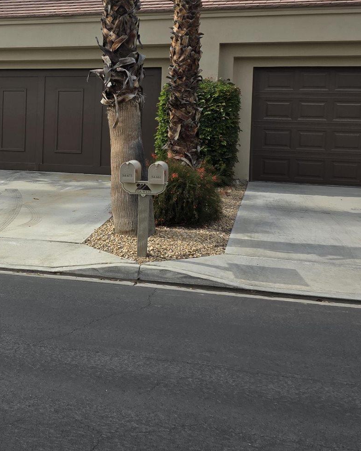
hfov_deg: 27.1
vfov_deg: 35.1
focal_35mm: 53
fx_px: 708
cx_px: 3
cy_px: 158
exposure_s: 1/5958
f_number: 1.7
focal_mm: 6.3
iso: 80
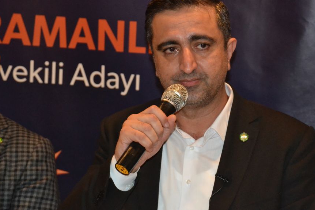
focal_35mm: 124
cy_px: 101
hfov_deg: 16.5
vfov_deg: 11.1
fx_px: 1085
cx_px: 183
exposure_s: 1/60
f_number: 5.3
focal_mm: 66
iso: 3200
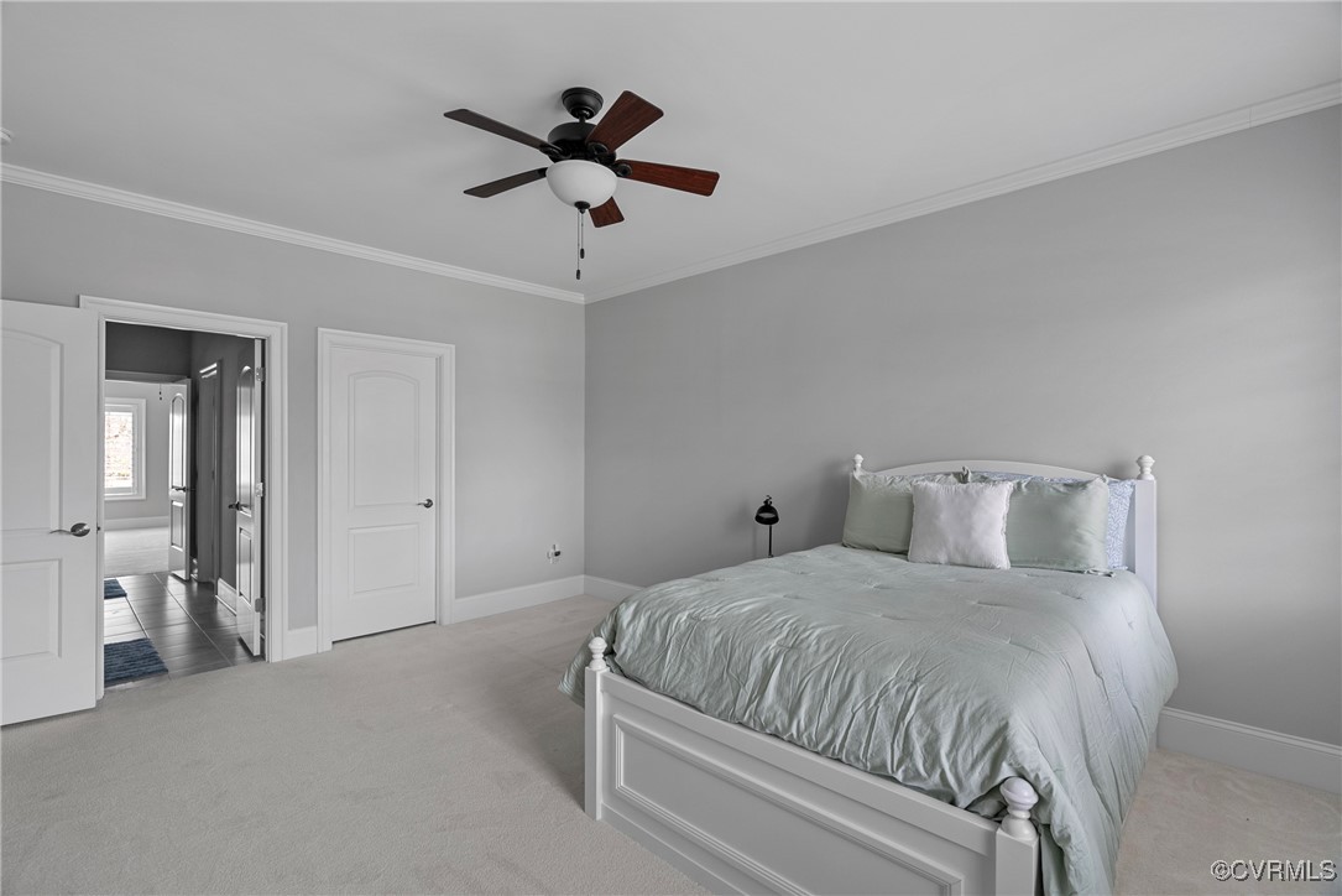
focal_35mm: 16
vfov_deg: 73.8
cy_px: 448
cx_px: 671
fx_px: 597
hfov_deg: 96.7
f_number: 8
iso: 800
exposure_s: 1/5
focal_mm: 16
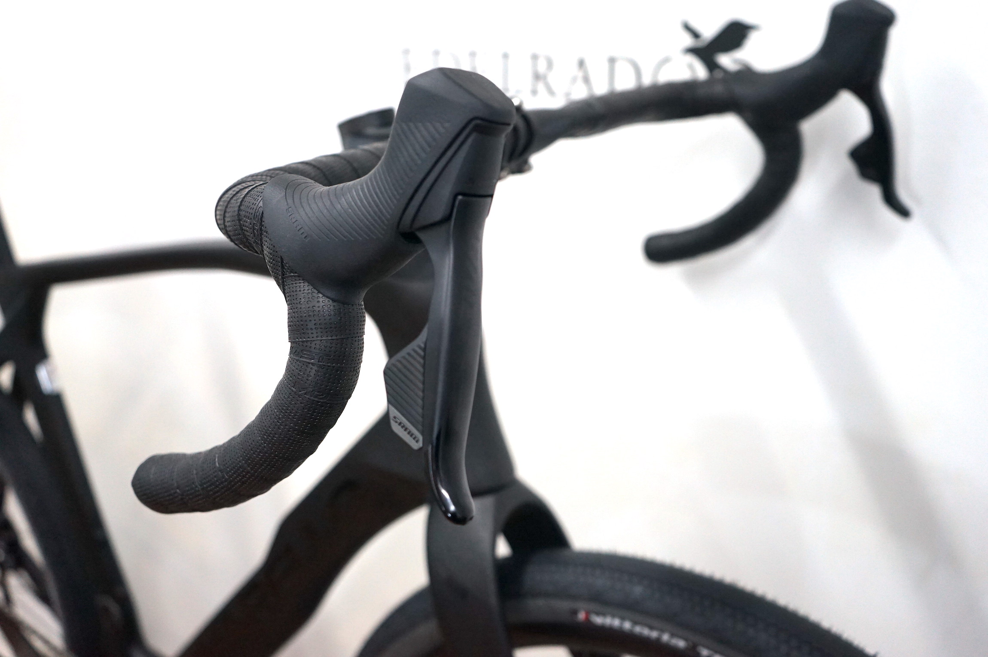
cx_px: 494
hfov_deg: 51.9
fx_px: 1014
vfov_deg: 35.9
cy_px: 328
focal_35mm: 37
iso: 1600
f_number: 4
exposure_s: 1/160
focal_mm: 37
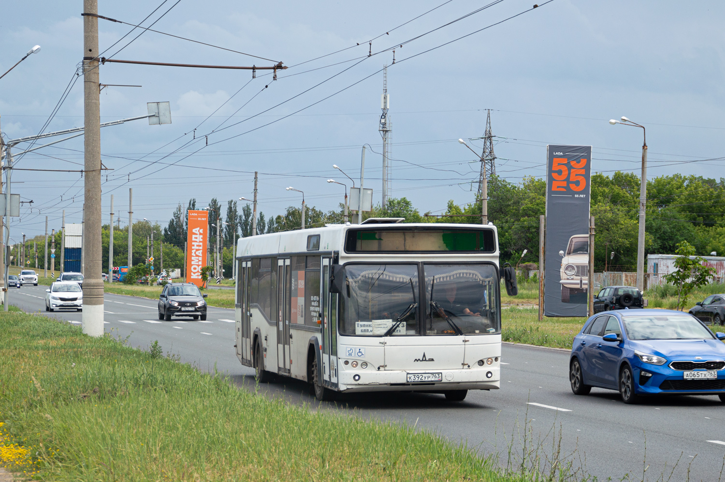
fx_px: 1509
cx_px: 362
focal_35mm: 75
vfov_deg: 18.1
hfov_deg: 27.0
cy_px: 241
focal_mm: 50
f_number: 5.6
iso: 100
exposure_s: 1/400
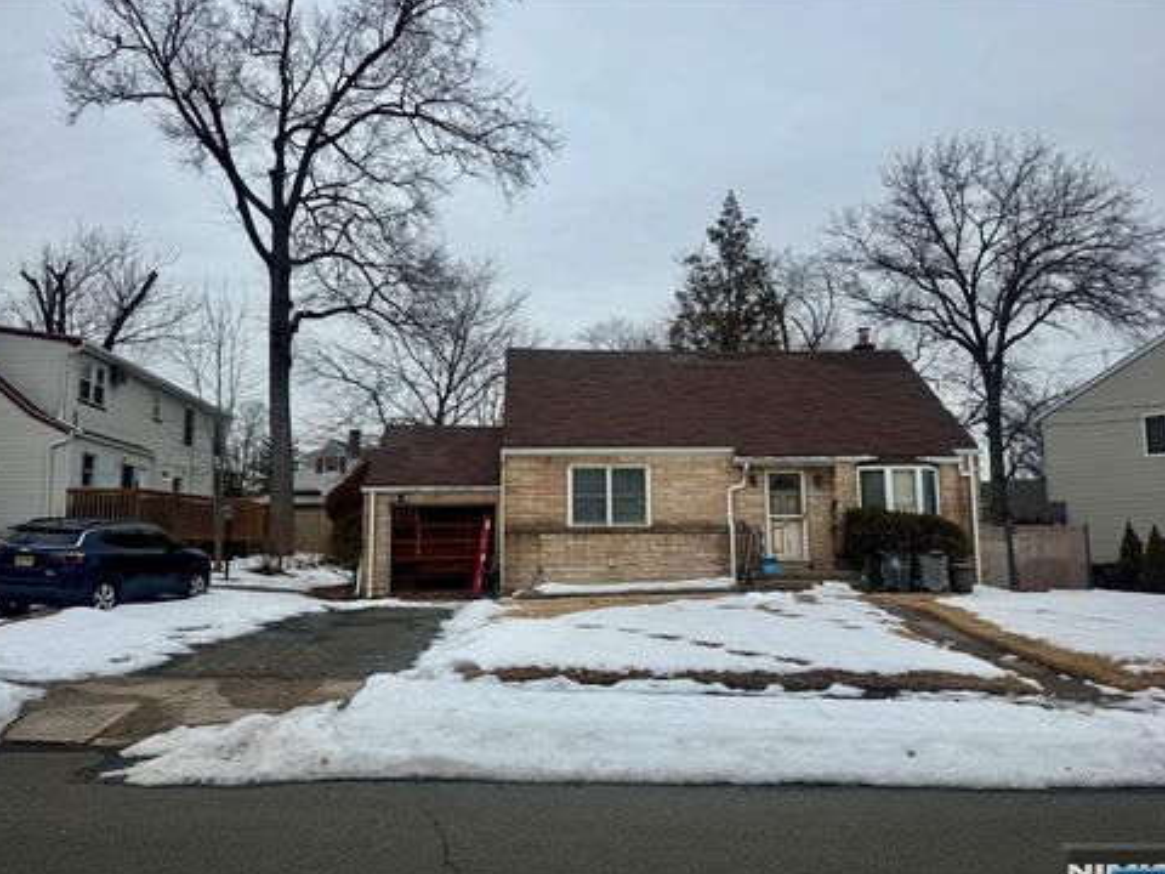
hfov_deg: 69.4
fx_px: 841
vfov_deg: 54.9
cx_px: 575
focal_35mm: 25
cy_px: 445
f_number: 1.78
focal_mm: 6.76
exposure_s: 1/2105
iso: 80
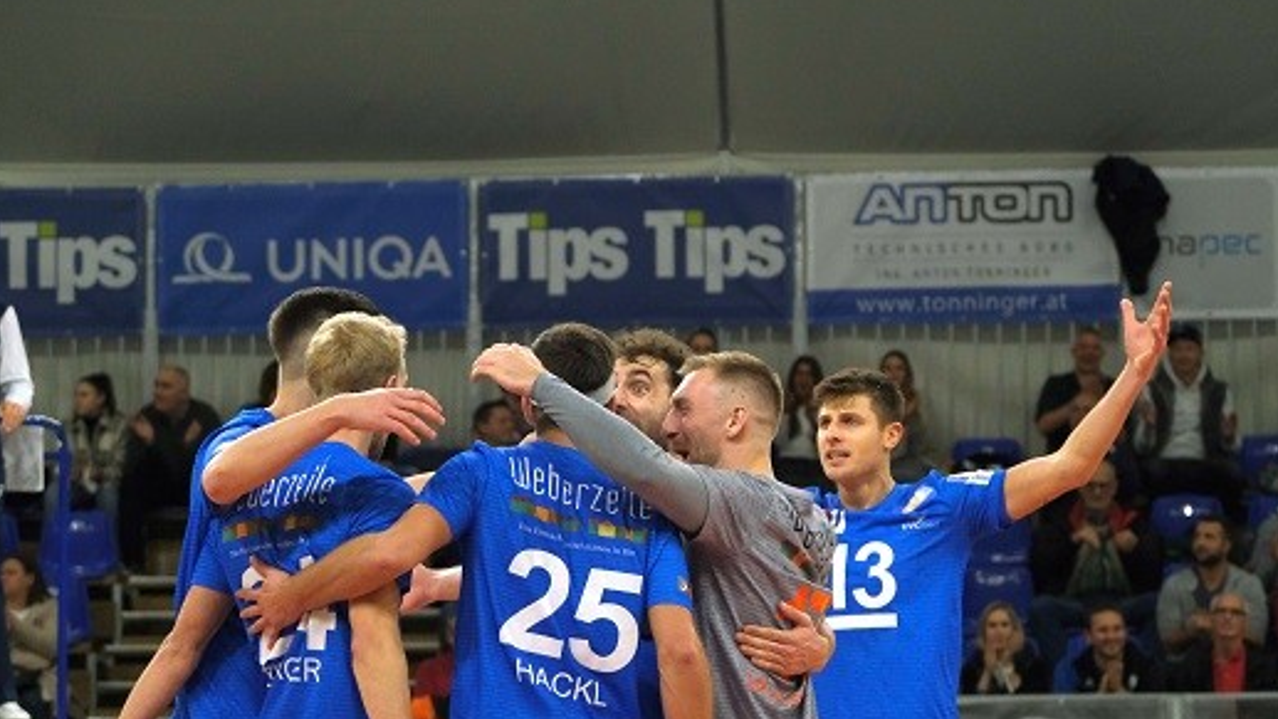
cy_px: 363
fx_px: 4948
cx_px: 648
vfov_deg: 8.3
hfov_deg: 14.7
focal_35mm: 146
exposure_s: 1/2000
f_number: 4
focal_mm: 80
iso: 4000
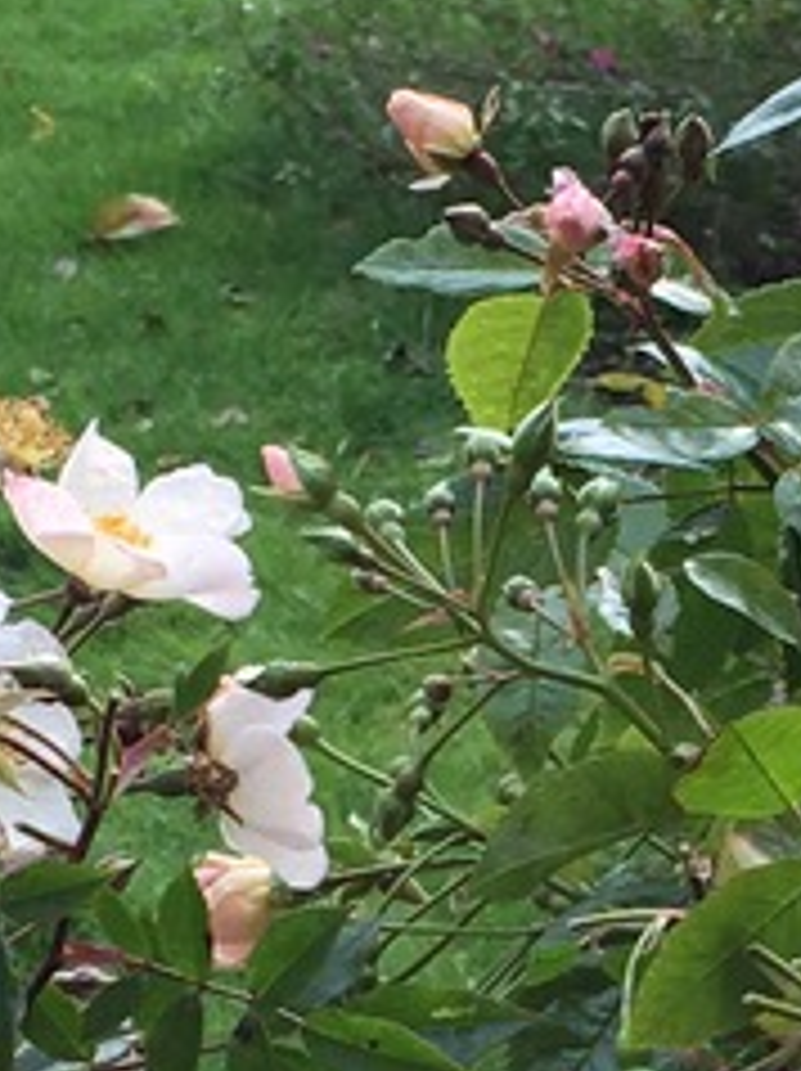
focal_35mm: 156
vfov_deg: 12.5
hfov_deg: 9.4
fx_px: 4822
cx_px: 846
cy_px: 1022
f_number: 2.2
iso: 25
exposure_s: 1/295
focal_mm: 4.15
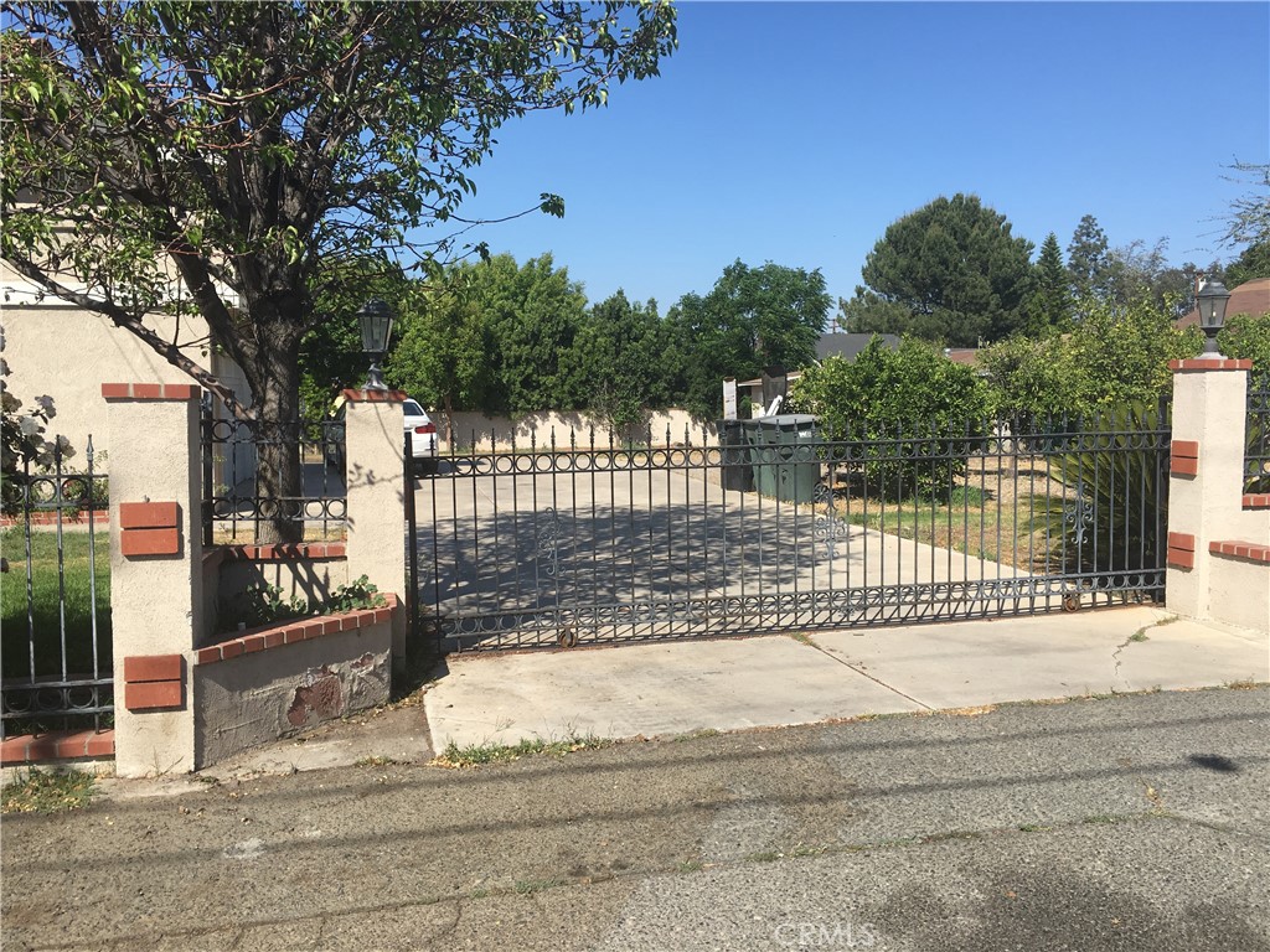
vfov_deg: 48.2
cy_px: 476
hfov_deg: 61.7
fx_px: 1064
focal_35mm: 29
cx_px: 635
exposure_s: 1/1451
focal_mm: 4.15
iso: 25
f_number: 2.2
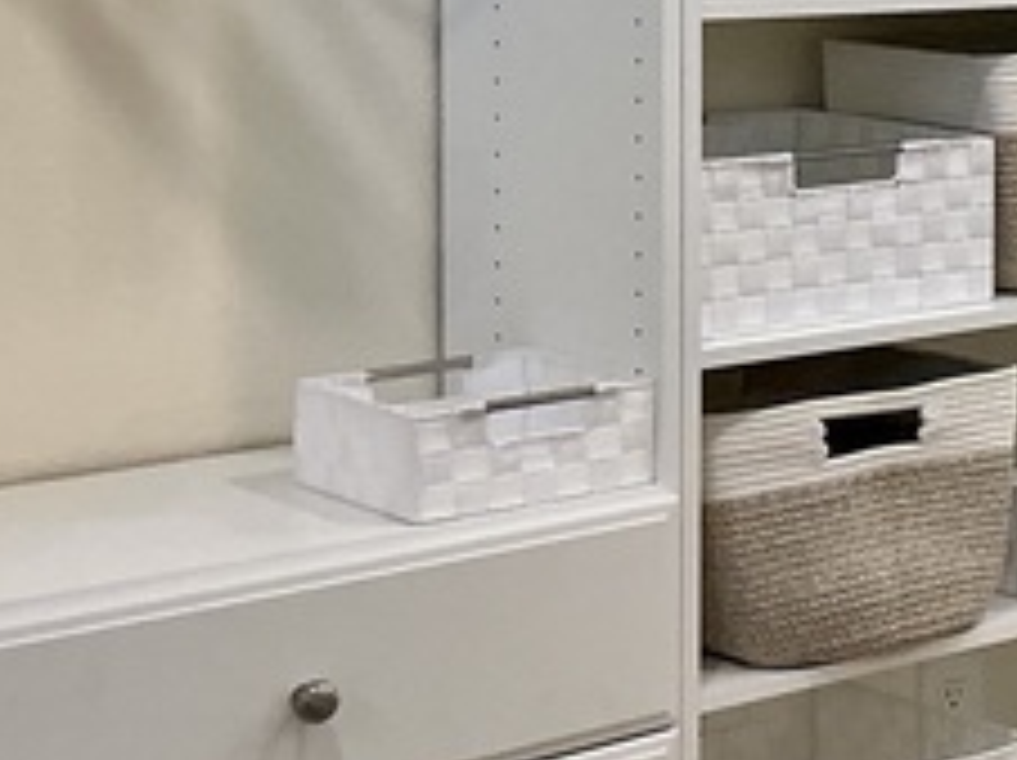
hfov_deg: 16.3
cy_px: -29
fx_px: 3111
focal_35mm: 106
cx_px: 1694
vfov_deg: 13.7
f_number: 1.8
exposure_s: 1/60
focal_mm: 3
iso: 64
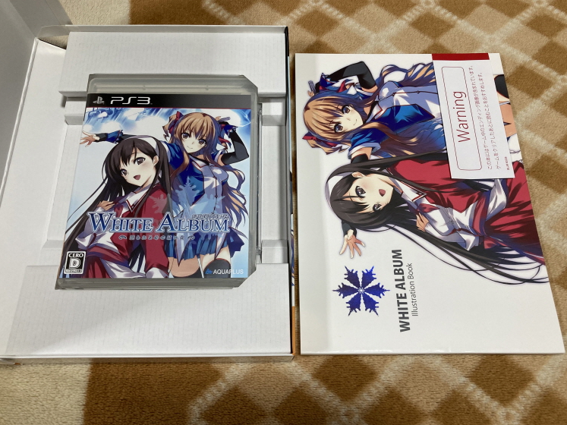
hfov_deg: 60.0
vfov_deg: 46.8
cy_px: 204
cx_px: 277
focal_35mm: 30
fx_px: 491
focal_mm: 3.99
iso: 64
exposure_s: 1/50
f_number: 1.8
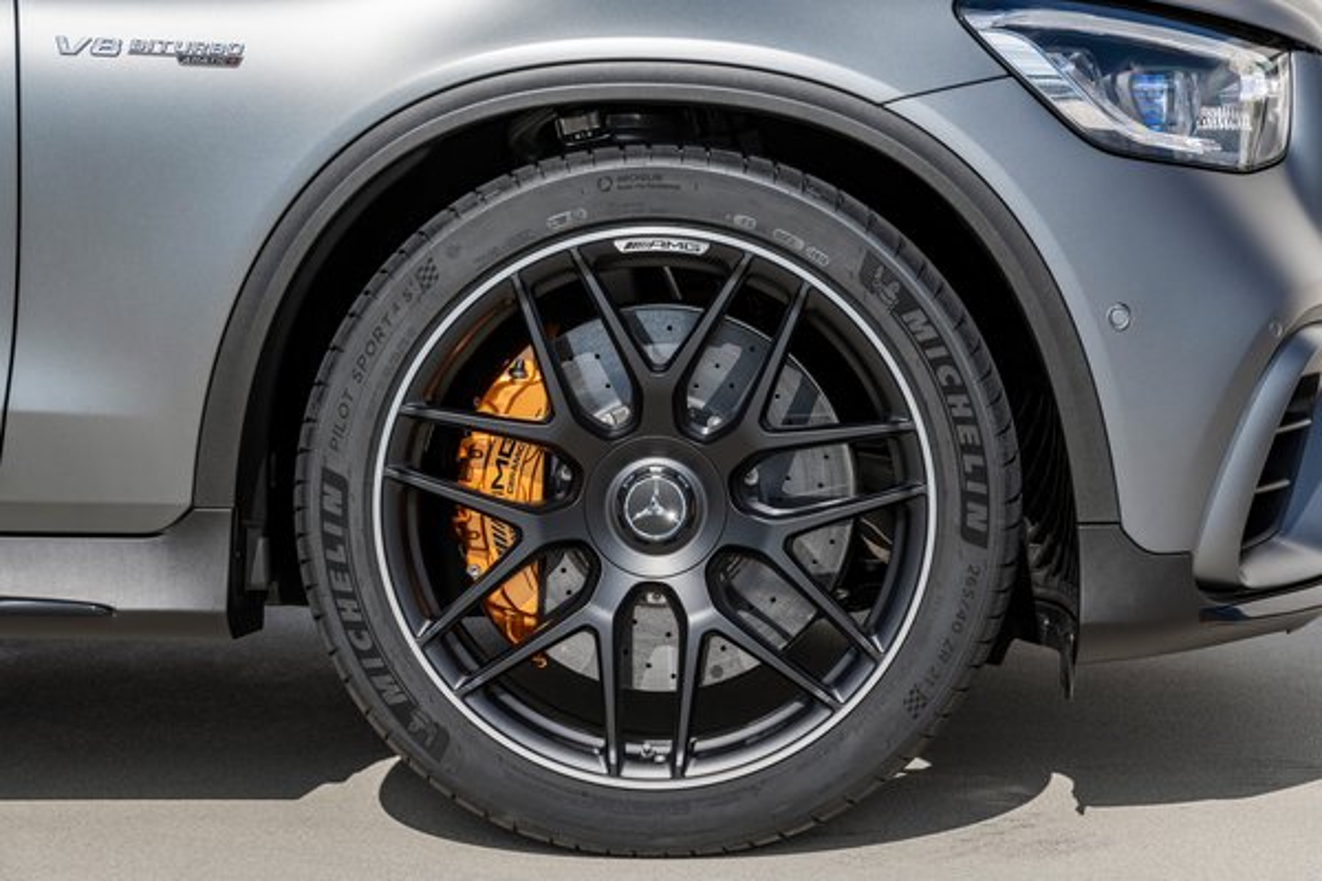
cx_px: 661
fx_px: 4406
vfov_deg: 11.4
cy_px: 440
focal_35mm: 120
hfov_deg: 17.1
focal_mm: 120
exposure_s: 1/250
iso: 100
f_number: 11
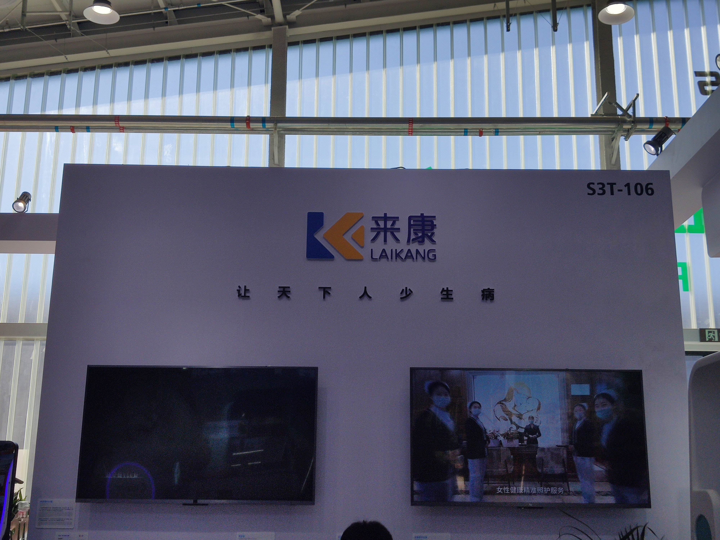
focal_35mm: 41
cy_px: 270
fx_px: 853
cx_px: 360
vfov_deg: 35.1
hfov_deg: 45.8
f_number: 1.75
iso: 112
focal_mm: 4.75
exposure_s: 1/2920
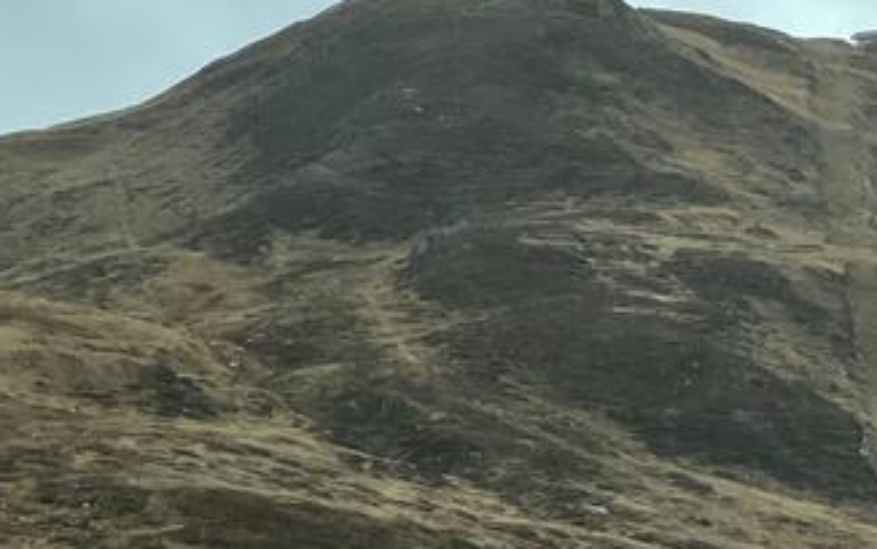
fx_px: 4160
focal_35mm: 174
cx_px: 148
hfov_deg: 12.0
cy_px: 114
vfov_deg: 7.5
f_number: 2
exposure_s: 1/872
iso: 25
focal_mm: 6
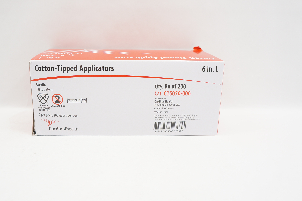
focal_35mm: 32
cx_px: 129
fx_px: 268
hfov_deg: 58.5
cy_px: 99
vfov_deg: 41.0
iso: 200
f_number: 6.3
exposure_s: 1/25
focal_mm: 18
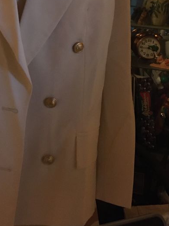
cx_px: 30
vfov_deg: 33.1
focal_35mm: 56
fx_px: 365
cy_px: 38
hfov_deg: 25.6
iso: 500
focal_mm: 4.15
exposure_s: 1/17
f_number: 2.2
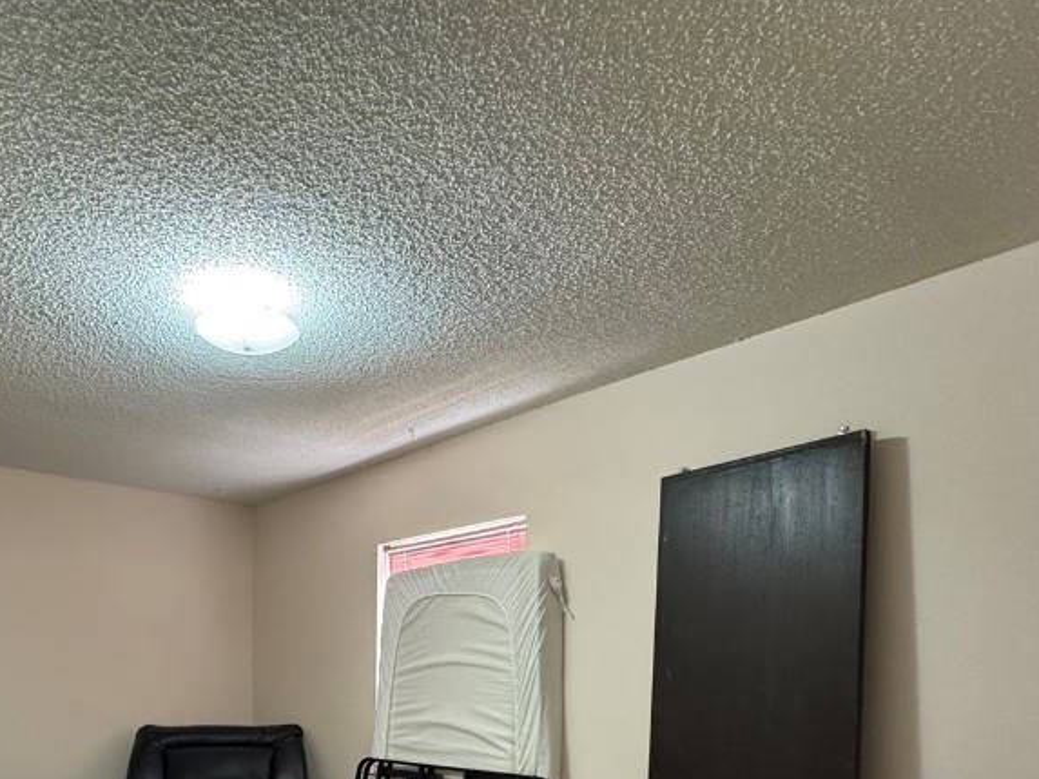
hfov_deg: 67.1
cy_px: 681
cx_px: 330
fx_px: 751
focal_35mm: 25
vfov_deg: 49.7
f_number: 2.2
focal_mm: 2.22
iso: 500
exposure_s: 1/60
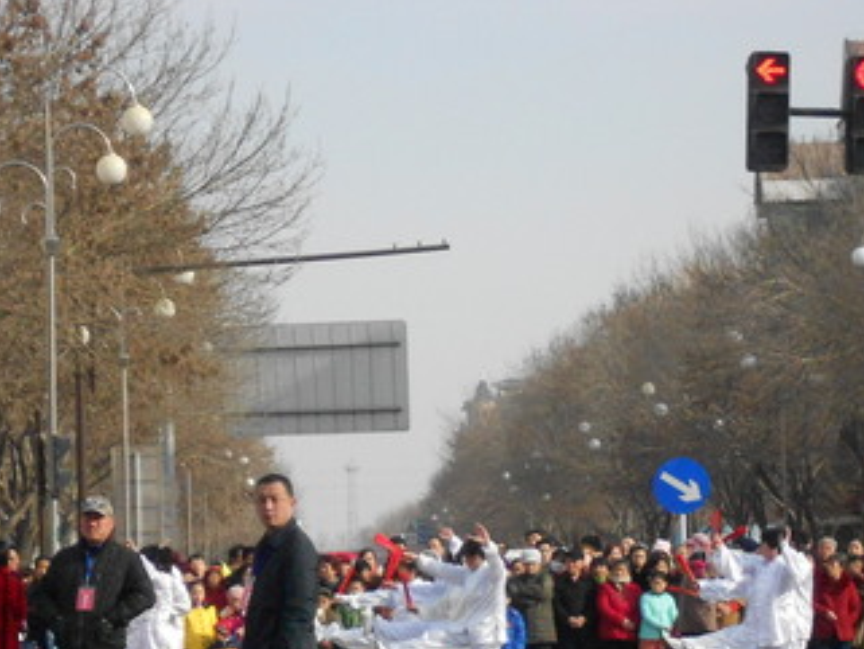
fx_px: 6067
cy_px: 601
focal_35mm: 243
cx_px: 404
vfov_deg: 6.1
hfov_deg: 8.1
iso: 400
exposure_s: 1/800
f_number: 6.5
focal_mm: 23
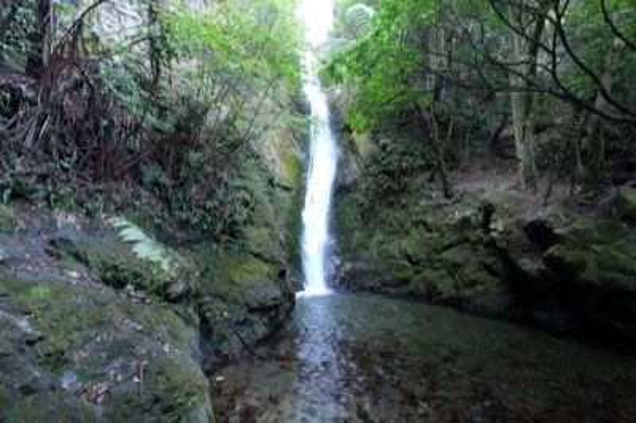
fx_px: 265
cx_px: 318
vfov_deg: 77.2
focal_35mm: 15
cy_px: 212
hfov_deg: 100.4
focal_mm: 10
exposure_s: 1/13
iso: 800
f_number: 4
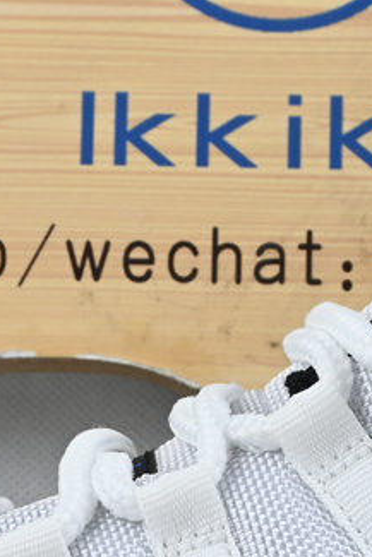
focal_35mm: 194
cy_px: 639
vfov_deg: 10.5
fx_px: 3001
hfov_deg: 7.1
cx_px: 242
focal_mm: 35
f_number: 10
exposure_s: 1/15
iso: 100
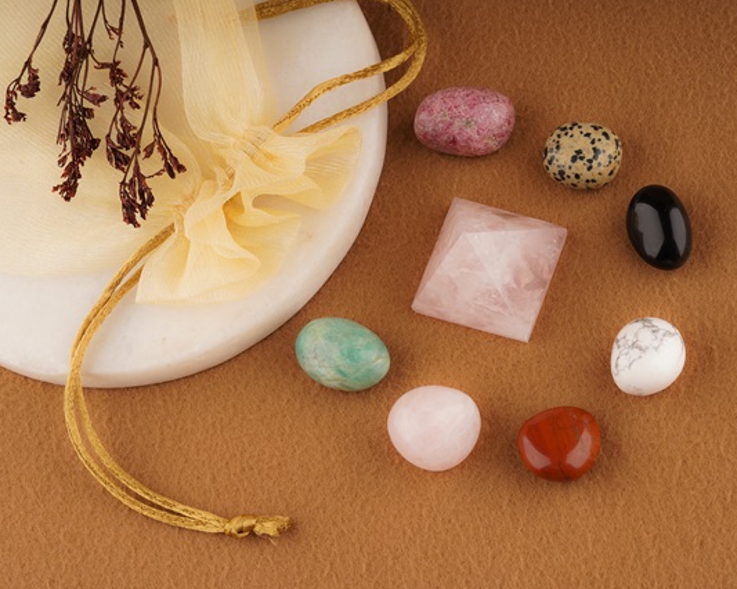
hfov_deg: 18.6
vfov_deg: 14.9
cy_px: 294
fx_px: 2246
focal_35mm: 103
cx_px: 380
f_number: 18
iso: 125
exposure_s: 1/160
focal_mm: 90
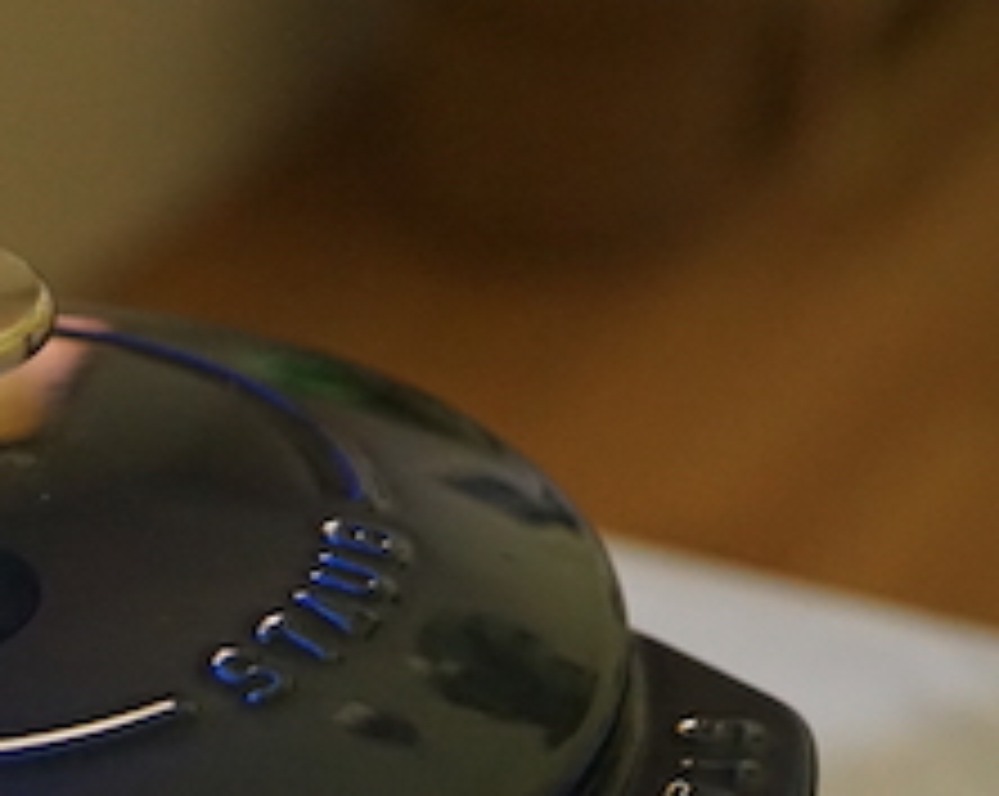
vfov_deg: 11.9
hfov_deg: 15.0
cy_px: 884
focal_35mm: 127
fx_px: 3750
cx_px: 144
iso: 5000
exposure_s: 1/160
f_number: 4
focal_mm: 50
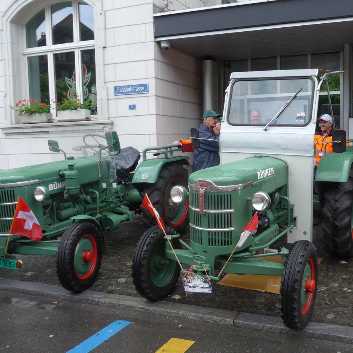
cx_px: 239
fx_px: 404
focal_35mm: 35
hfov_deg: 46.4
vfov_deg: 47.2
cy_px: 175
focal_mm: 6
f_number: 2.8
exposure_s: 1/320
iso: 80
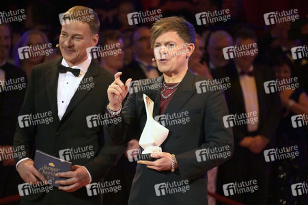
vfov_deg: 4.6
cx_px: 154
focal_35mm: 300
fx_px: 2565
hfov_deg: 6.9
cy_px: 102
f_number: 5.6
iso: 8000
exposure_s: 1/320
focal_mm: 300
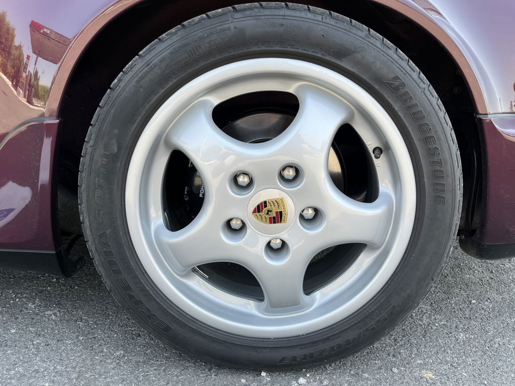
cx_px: 258
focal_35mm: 26
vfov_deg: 53.1
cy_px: 193
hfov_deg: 67.3
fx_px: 387
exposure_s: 1/401
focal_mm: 5.1
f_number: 1.6
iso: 50
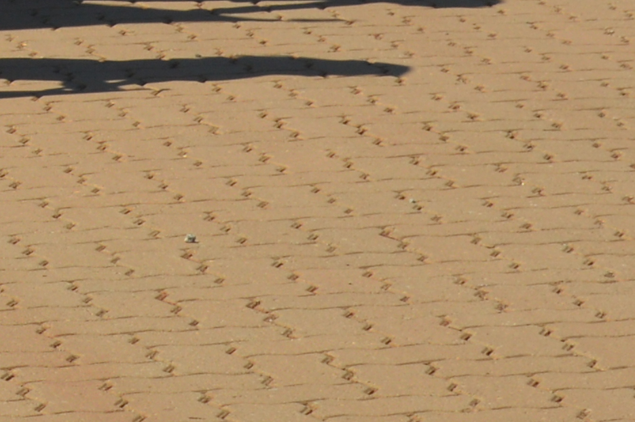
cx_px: -778
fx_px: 5444
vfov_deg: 4.4
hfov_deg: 6.4
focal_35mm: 309
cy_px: -559
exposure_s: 1/250
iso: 100
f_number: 8
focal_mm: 32
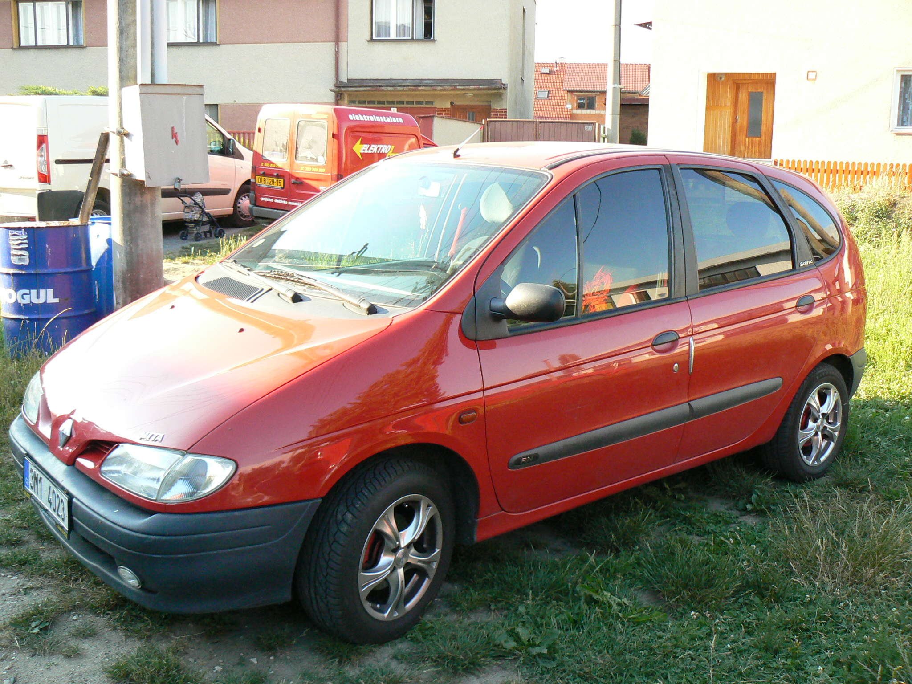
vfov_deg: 39.7
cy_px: 342
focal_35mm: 36
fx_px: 948
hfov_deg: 51.4
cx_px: 456
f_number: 2.8
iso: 200
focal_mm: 6
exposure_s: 1/400
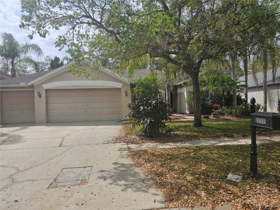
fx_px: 186
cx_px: 140
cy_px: 105
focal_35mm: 23
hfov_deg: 73.9
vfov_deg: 58.9
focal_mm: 6.3
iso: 10
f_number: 1.7
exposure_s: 1/1047
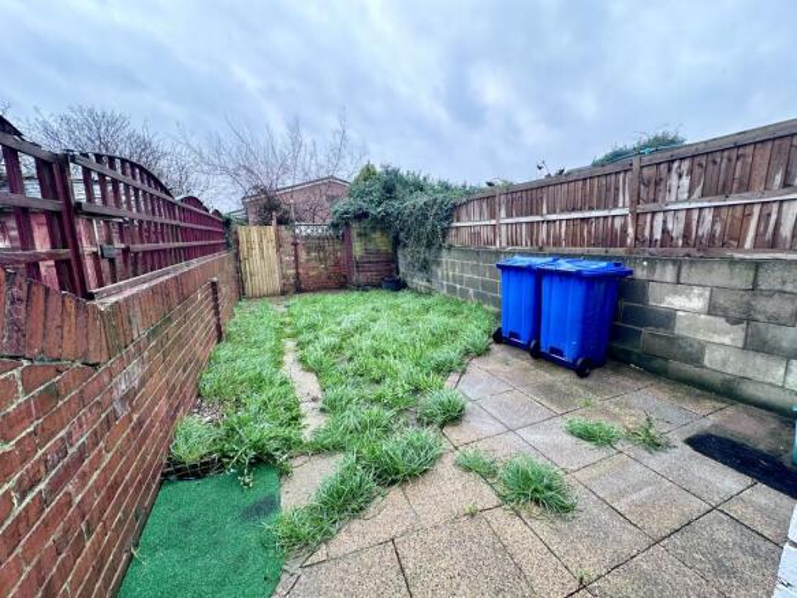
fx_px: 322
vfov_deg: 85.7
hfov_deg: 102.1
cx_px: 398
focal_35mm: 14
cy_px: 299
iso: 50
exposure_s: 1/99
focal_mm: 2.22
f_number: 2.2
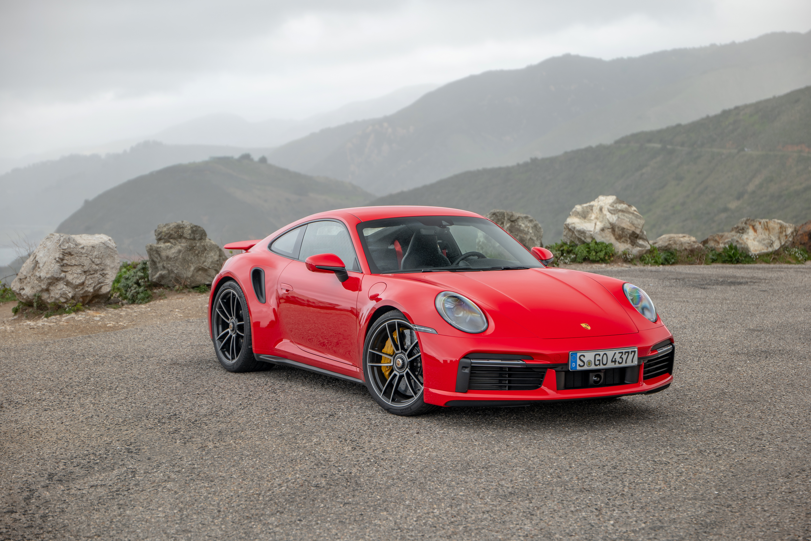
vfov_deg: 20.0
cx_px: 406
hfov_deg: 29.7
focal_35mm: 68
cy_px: 270
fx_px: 1532
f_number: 3.2
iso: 125
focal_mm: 68
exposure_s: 1/250
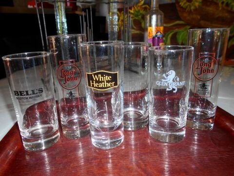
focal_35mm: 26
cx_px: 117
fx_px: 176
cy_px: 88
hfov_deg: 67.3
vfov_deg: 53.1
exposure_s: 1/25
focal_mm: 4.6
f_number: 3.2
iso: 80
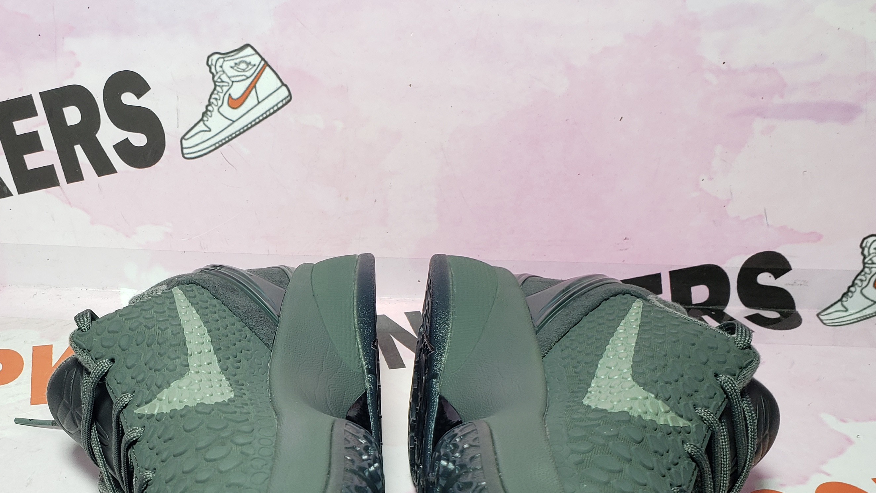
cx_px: 275
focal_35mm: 43
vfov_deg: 26.9
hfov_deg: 46.4
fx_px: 999
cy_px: 430
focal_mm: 4.3
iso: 50
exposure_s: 1/157
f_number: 2.4
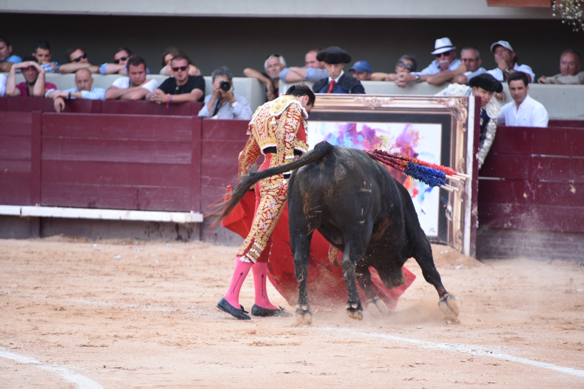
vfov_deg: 4.6
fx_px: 4866
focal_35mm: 300
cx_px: 292
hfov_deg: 6.9
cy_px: 194
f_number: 5.6
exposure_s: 1/400
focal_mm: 300
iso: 800
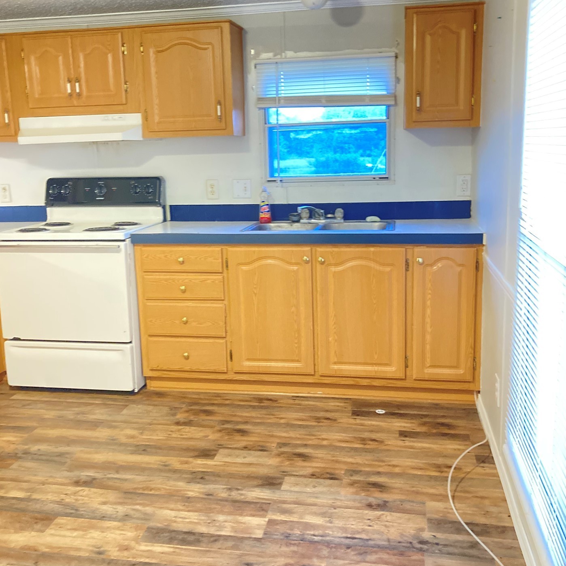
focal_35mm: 34
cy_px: 269
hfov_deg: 48.5
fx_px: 629
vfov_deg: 48.4
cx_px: 285
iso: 800
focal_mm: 3.99
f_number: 1.8
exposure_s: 1/15
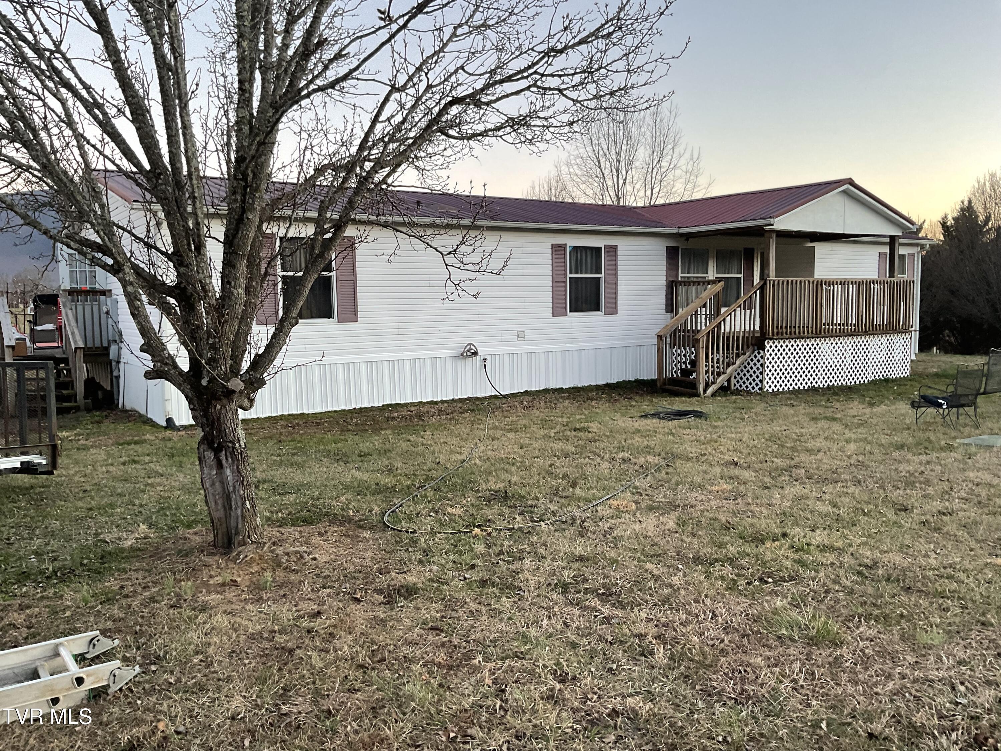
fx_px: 839
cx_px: 500
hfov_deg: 61.7
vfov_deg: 48.2
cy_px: 376
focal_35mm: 29
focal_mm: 3
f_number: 1.8
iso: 50
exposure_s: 1/60
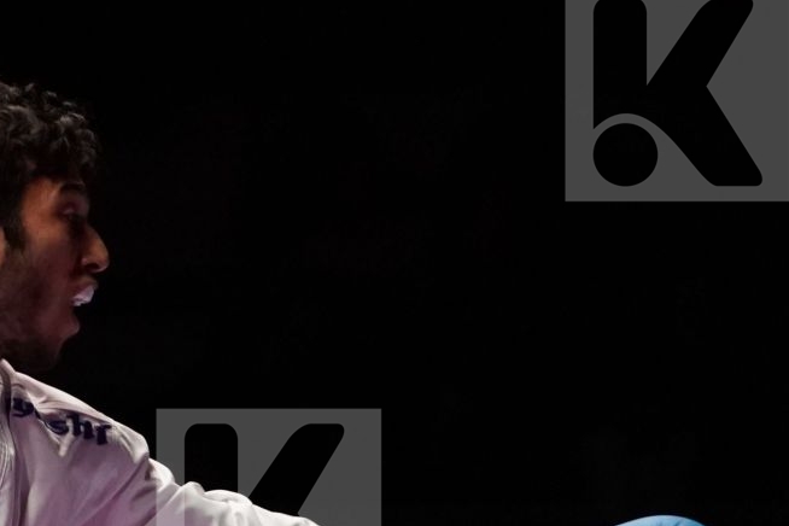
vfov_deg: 2.5
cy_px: 519
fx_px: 11944
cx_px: -140
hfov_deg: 3.8
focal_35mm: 545
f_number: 2.8
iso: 4000
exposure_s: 1/1000
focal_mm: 132
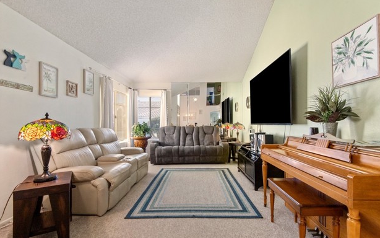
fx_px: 176
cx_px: 195
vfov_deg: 68.0
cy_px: 125
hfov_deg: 94.3
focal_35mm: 17
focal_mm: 16
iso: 250
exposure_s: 1/30
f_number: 9
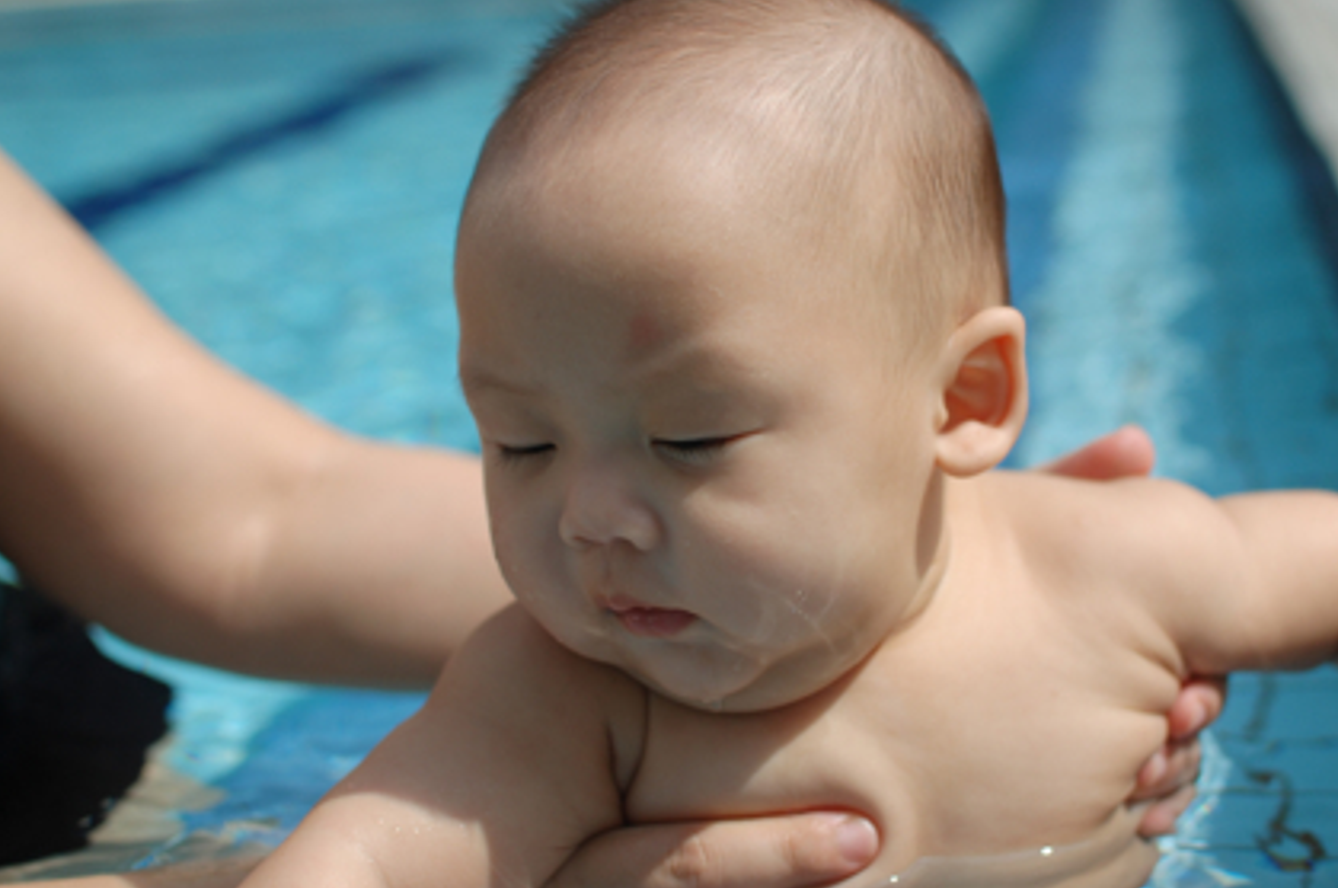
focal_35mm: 63
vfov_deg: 21.6
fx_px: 2323
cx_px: 760
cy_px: 406
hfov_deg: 32.1
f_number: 2.8
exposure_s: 1/3200
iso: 200
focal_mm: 35
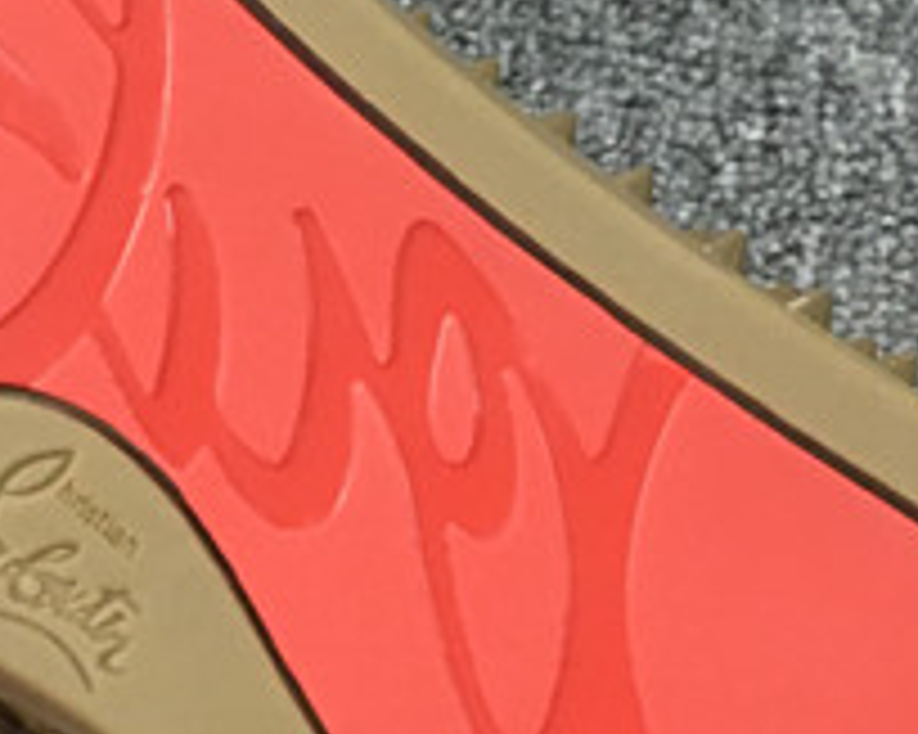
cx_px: 212
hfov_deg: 19.6
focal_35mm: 97
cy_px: 367
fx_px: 2634
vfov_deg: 15.9
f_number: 2.2
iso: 200
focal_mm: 4.15
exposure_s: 1/17
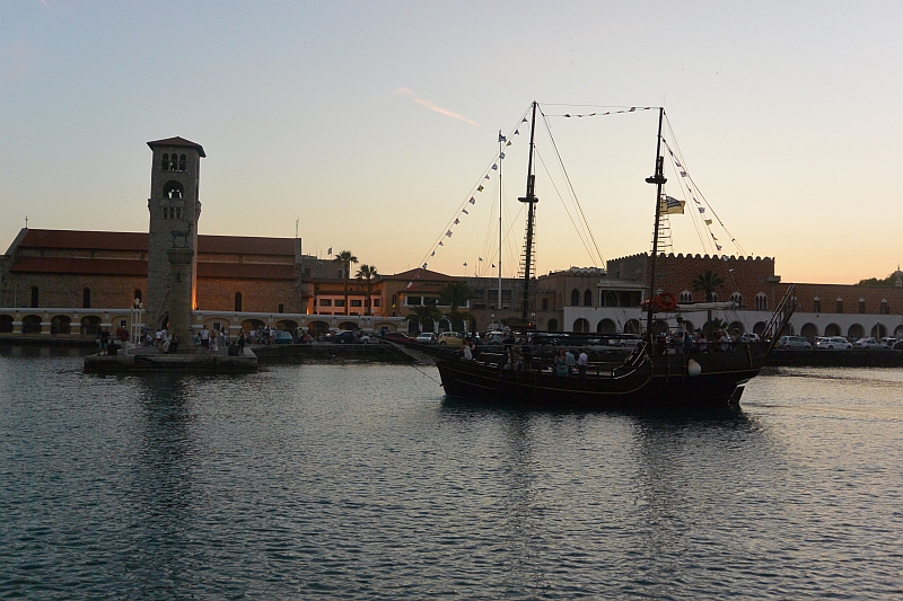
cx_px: 452
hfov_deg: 55.8
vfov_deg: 38.9
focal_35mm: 34
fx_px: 853
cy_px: 300
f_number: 3.8
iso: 280
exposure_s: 1/125
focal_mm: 12.7
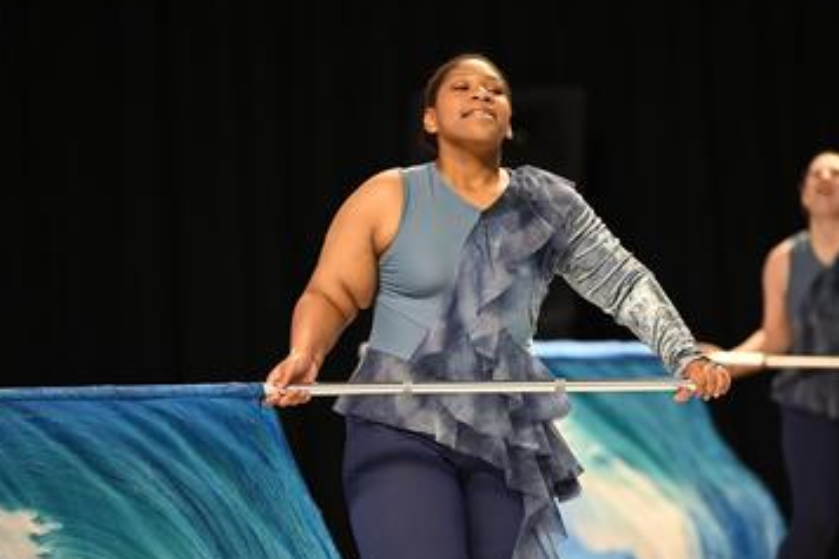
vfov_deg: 5.4
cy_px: 325
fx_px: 5940
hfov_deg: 8.1
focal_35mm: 255
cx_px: 443
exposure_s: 1/1000
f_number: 2.8
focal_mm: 200
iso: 1600
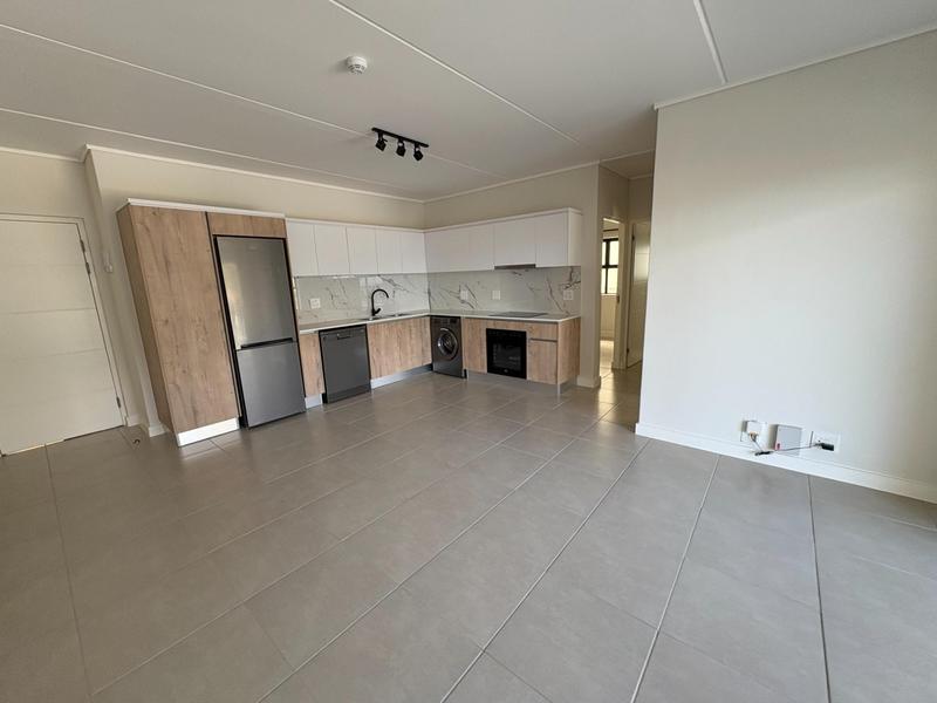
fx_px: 379
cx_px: 468
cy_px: 352
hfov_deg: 102.1
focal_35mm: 14
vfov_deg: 85.7
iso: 100
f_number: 2.2
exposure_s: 1/99
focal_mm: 2.22
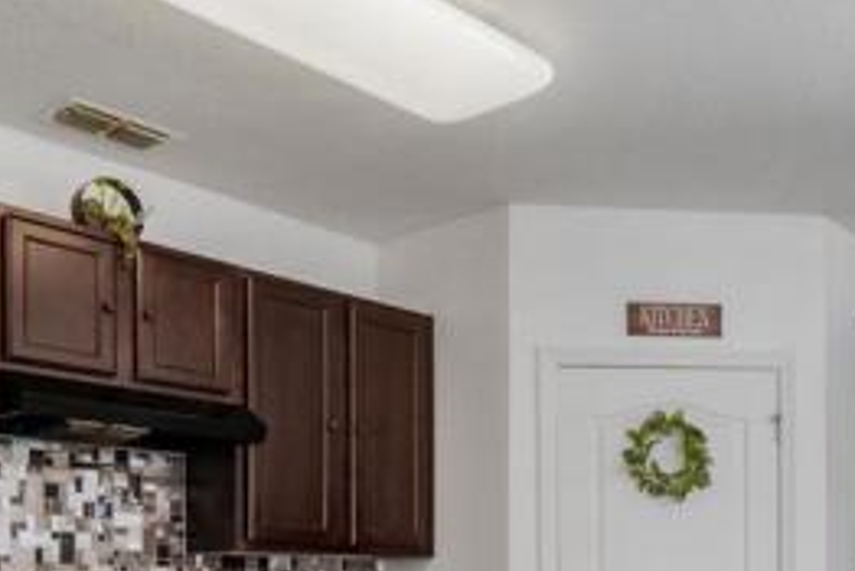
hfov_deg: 42.8
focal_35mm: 45
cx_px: 587
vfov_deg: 27.7
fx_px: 1069
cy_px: 605
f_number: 2
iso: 100
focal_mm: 12
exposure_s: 1/30
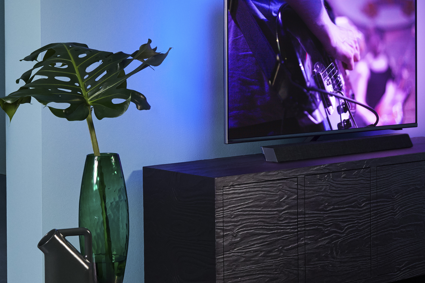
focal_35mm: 90
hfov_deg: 22.6
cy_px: 111
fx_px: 1062
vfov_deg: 15.2
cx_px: 171
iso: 800
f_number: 8
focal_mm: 38
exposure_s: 1/15
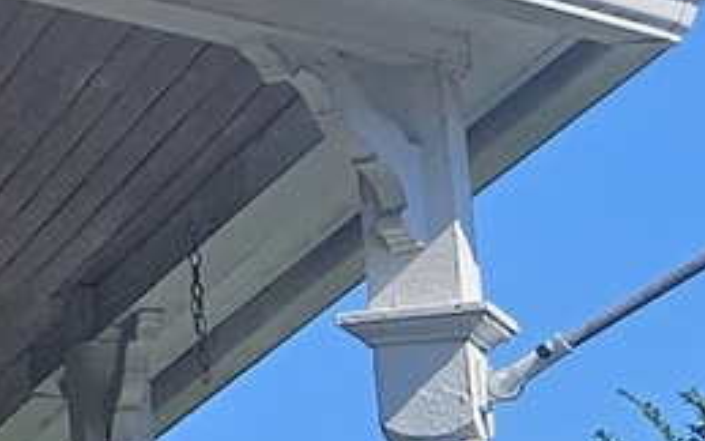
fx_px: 4170
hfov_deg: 8.3
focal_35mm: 217
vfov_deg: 6.1
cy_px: 131
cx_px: -1334
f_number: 1.8
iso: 25
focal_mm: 5.4
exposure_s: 1/2043
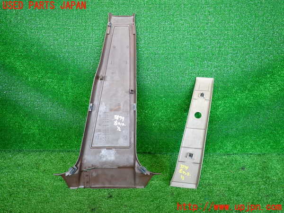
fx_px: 205
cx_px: 142
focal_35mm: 25
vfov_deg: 54.9
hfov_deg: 69.4
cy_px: 106
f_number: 2
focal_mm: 4.5
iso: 200
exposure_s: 1/50
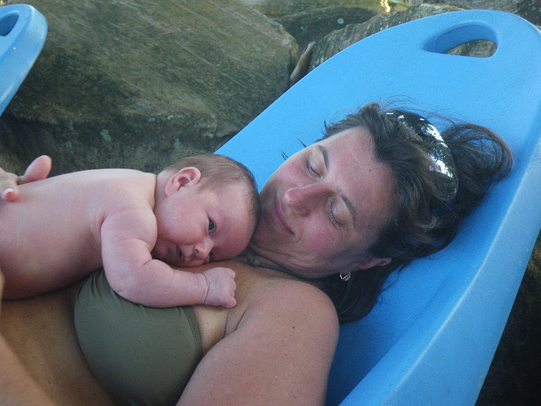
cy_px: 203
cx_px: 270
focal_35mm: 42
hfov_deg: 44.8
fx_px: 656
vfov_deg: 34.4
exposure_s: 1/60
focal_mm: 7.5
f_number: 4.2
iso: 250
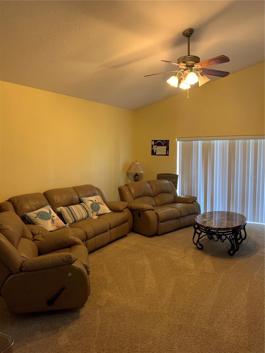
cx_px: 132
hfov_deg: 53.1
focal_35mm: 26
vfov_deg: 67.3
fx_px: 265
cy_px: 176
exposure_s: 1/60
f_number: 1.8
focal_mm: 4.25
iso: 320
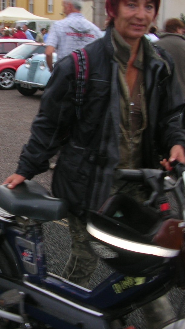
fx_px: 488
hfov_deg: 21.0
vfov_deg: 37.2
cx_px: 15
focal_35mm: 56
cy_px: 160
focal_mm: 5.8
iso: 50
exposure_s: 1/30
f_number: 2.8
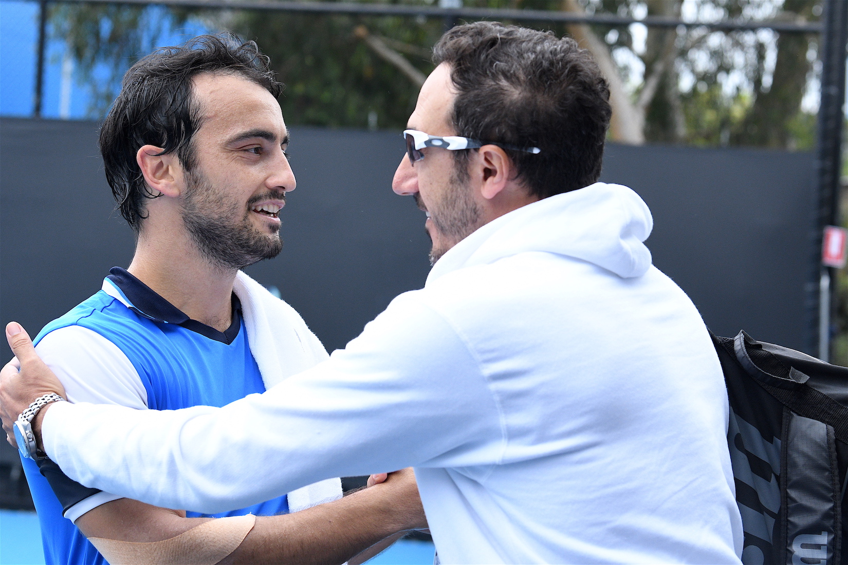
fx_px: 2473
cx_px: 424
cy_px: 282
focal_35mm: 105
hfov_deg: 19.5
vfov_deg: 13.0
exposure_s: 1/1600
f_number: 5
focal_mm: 70
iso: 1250
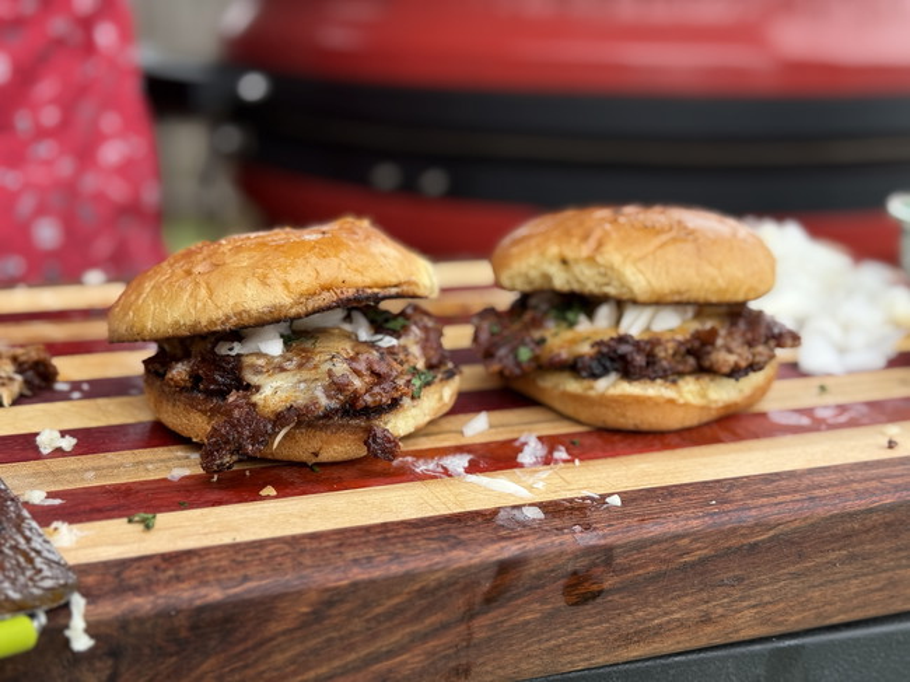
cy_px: 341
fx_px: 1261
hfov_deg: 39.7
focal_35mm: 48
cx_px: 455
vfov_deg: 30.2
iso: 64
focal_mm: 6.76
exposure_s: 1/452
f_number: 1.78
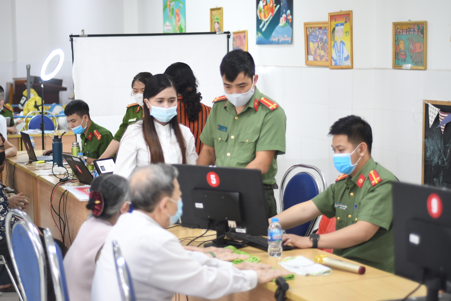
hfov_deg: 27.0
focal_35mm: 75
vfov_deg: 18.2
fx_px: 940
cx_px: 226
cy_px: 150
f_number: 1.8
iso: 1000
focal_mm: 50
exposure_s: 1/200
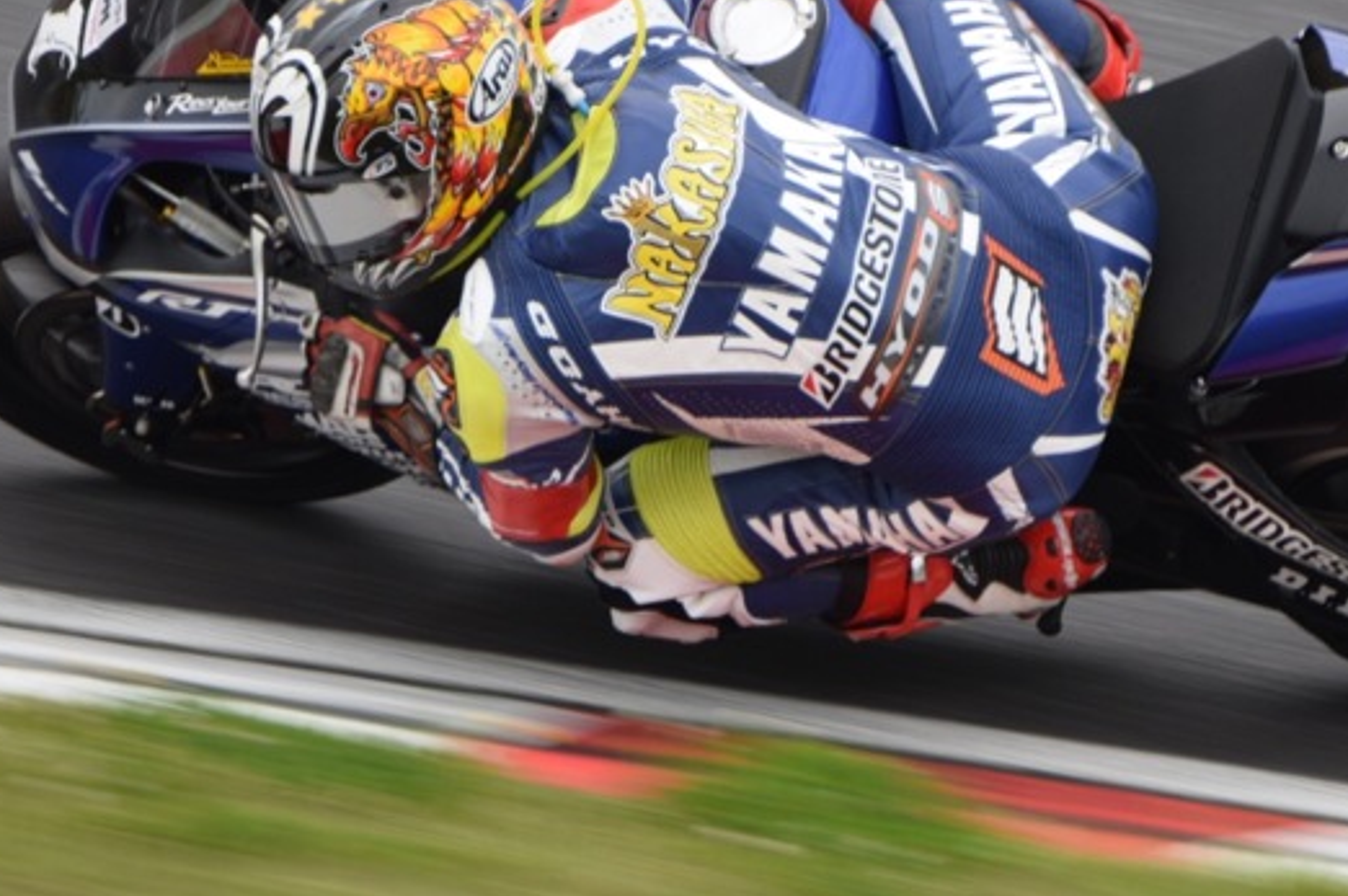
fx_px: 66101
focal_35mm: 1767
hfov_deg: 1.2
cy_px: 475
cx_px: 788
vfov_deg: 0.8
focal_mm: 600
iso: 100
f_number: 6.3
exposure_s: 1/160
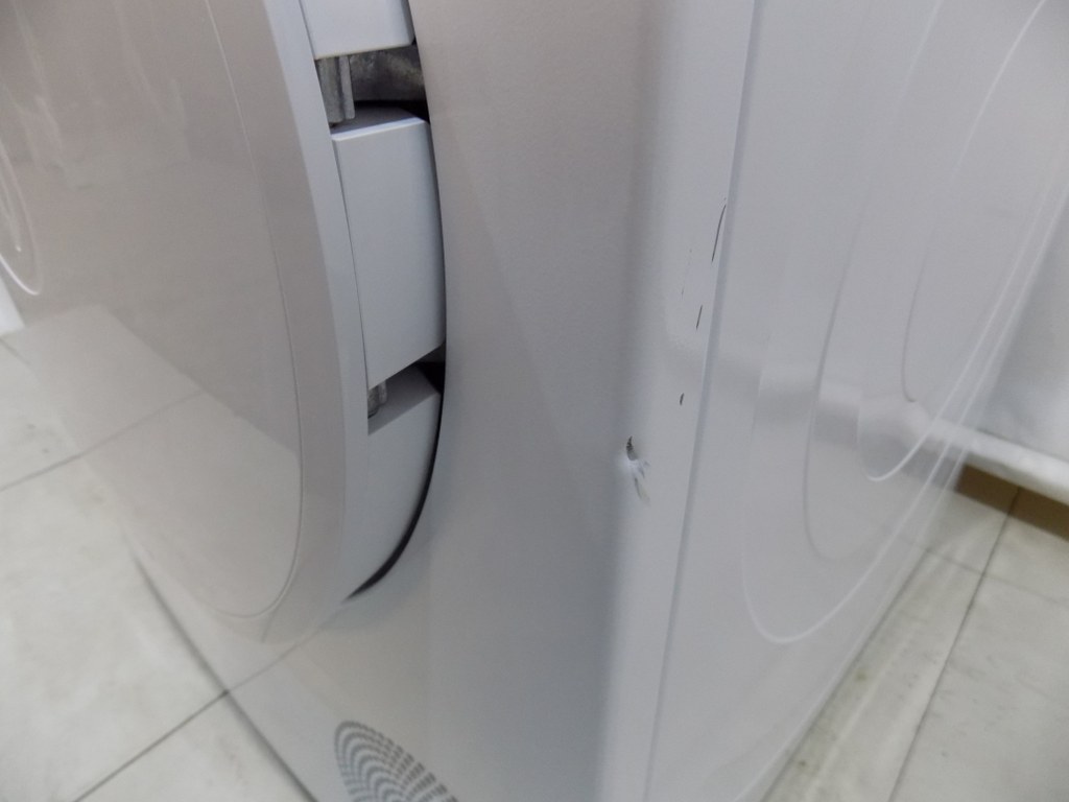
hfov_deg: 73.9
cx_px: 534
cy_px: 401
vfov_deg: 58.9
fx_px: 710
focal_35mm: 23
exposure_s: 1/30
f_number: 3.1
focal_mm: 4
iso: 250
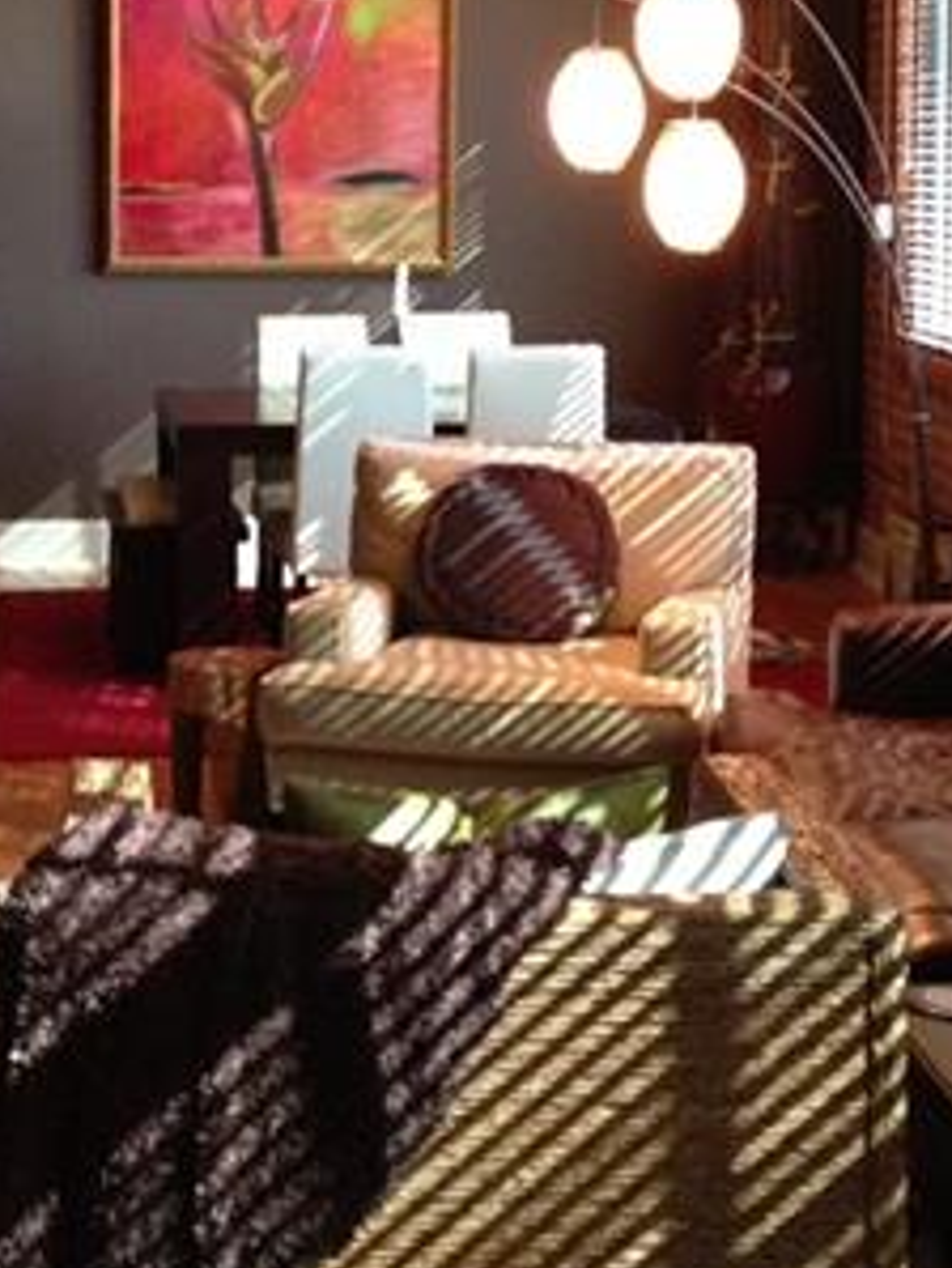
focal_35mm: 85
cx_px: 387
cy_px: 311
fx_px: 3112
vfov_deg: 22.8
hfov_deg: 17.4
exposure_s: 1/20
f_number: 2.4
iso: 250
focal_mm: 4.13
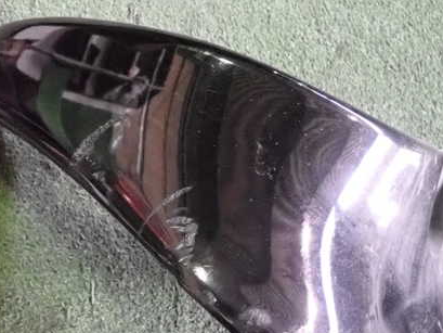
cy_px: 217
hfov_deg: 42.9
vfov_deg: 32.7
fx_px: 563
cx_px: 209
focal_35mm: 44
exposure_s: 1/250
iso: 5000
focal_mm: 5.4
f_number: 2.3
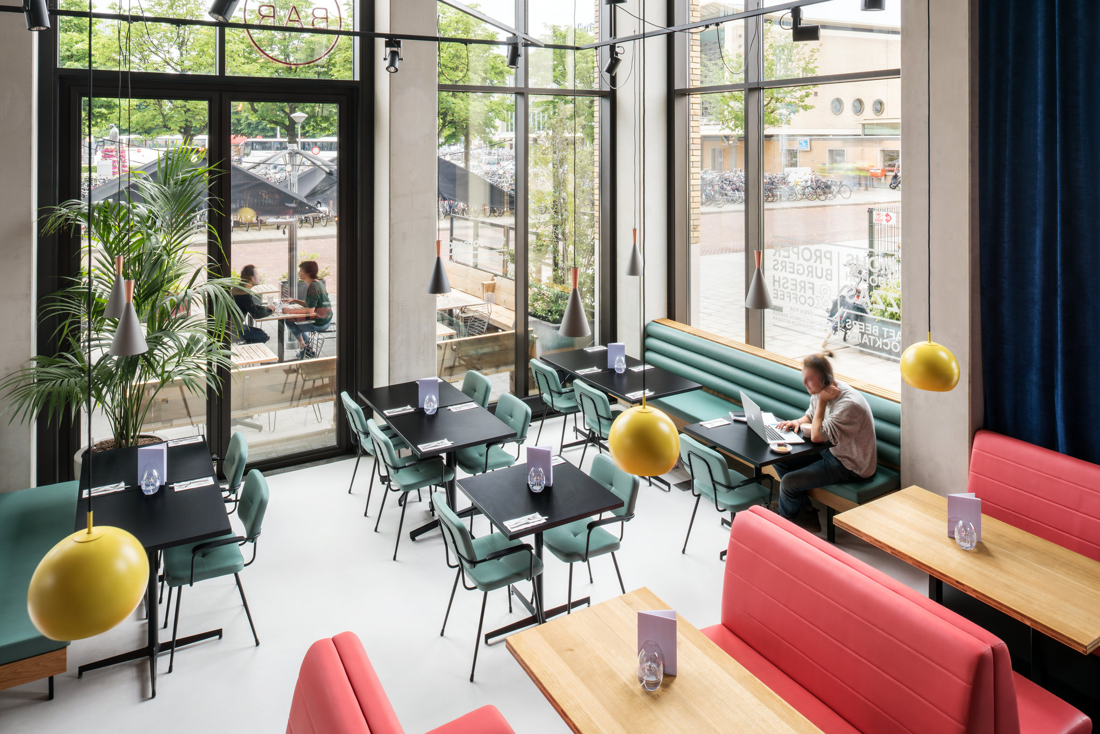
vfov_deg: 53.2
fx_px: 734
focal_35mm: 24
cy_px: 367
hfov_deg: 73.7
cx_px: 550
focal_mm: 24
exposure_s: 1.3
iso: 160
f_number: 16
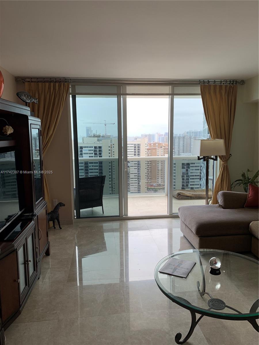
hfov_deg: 53.1
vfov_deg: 67.3
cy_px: 172
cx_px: 130
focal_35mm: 26
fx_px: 259
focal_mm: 4.25
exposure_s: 1/224
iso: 25
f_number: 1.8
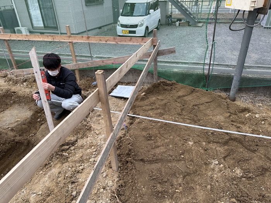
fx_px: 188
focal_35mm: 24
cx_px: 136
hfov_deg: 71.6
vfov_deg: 56.8
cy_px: 102
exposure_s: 1/121
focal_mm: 6.86
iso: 100
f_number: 1.78
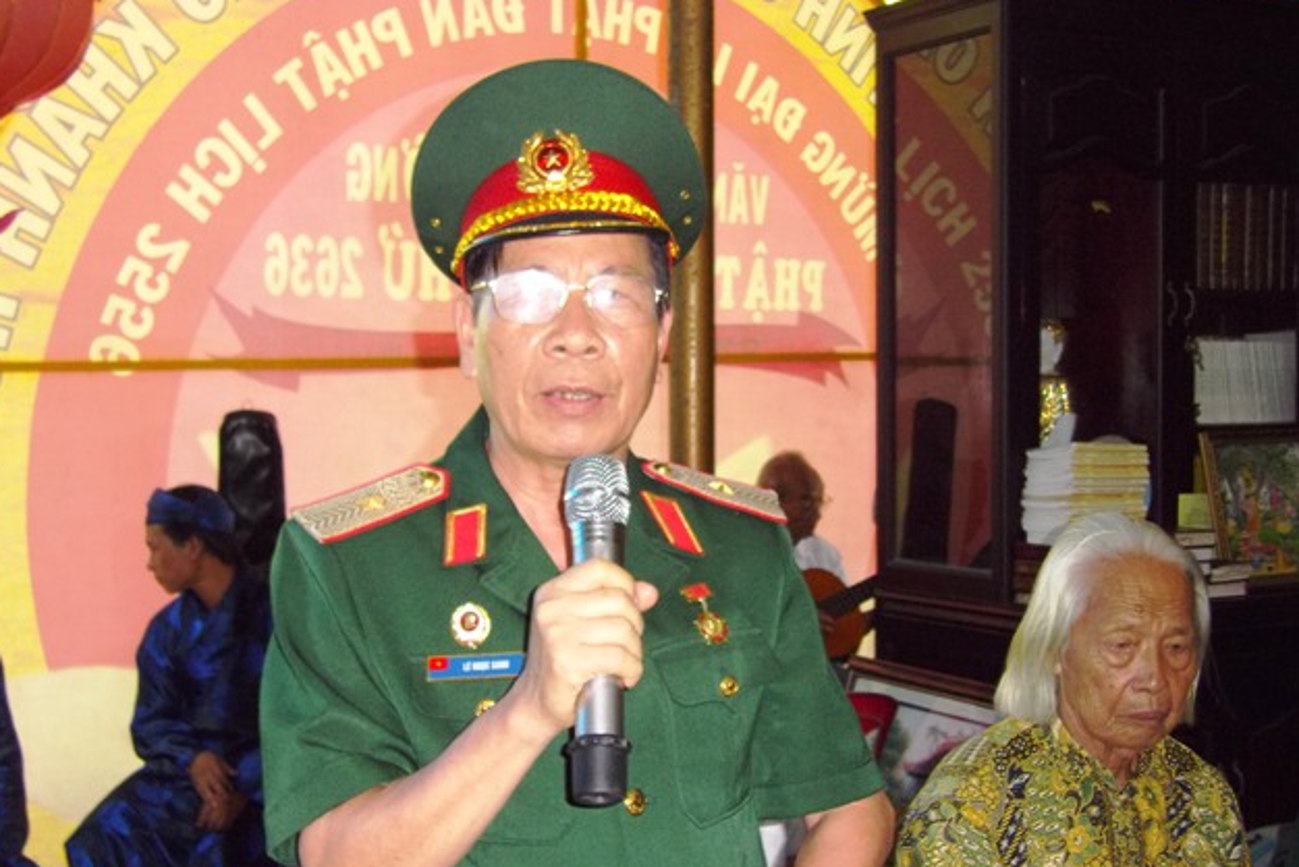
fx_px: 1841
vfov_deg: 26.5
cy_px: 483
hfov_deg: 38.9
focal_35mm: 51
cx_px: 637
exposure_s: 1/60
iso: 434
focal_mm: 8.5
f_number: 3.5
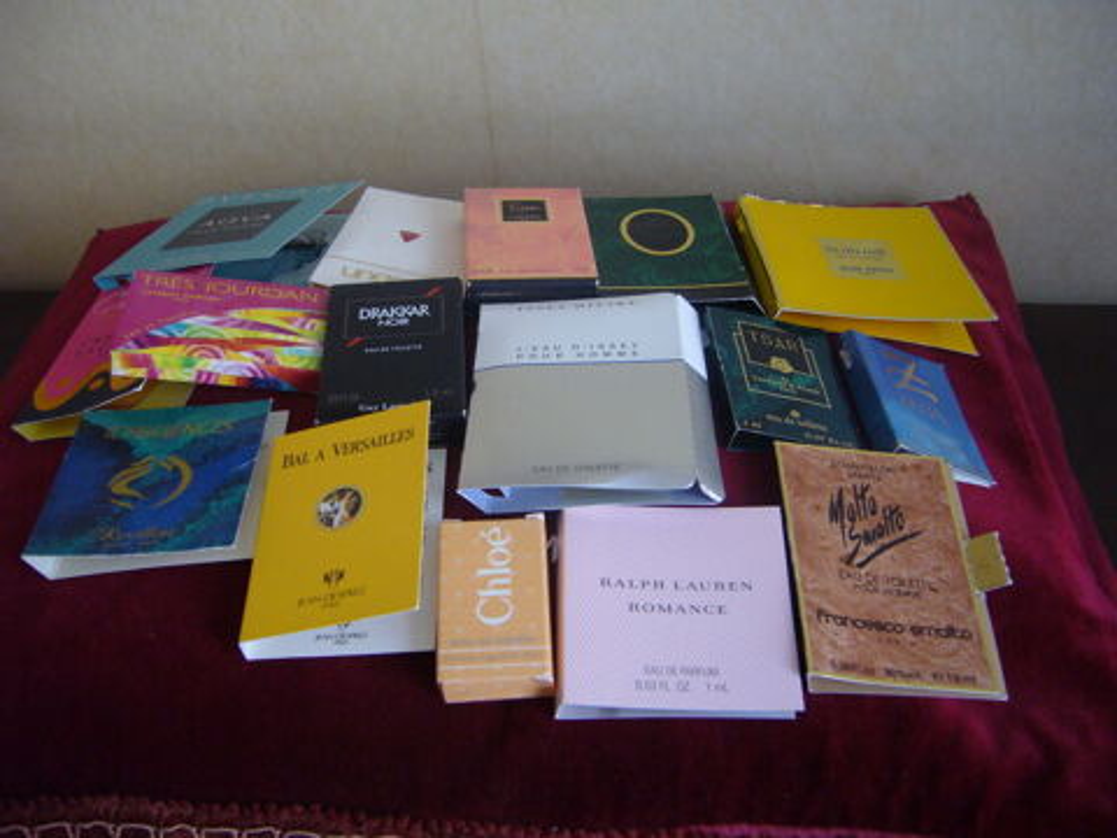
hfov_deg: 52.6
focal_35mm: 35
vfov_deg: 40.7
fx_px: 1129
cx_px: 558
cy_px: 419
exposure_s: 1/15
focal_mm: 5.8
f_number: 2.8
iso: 200
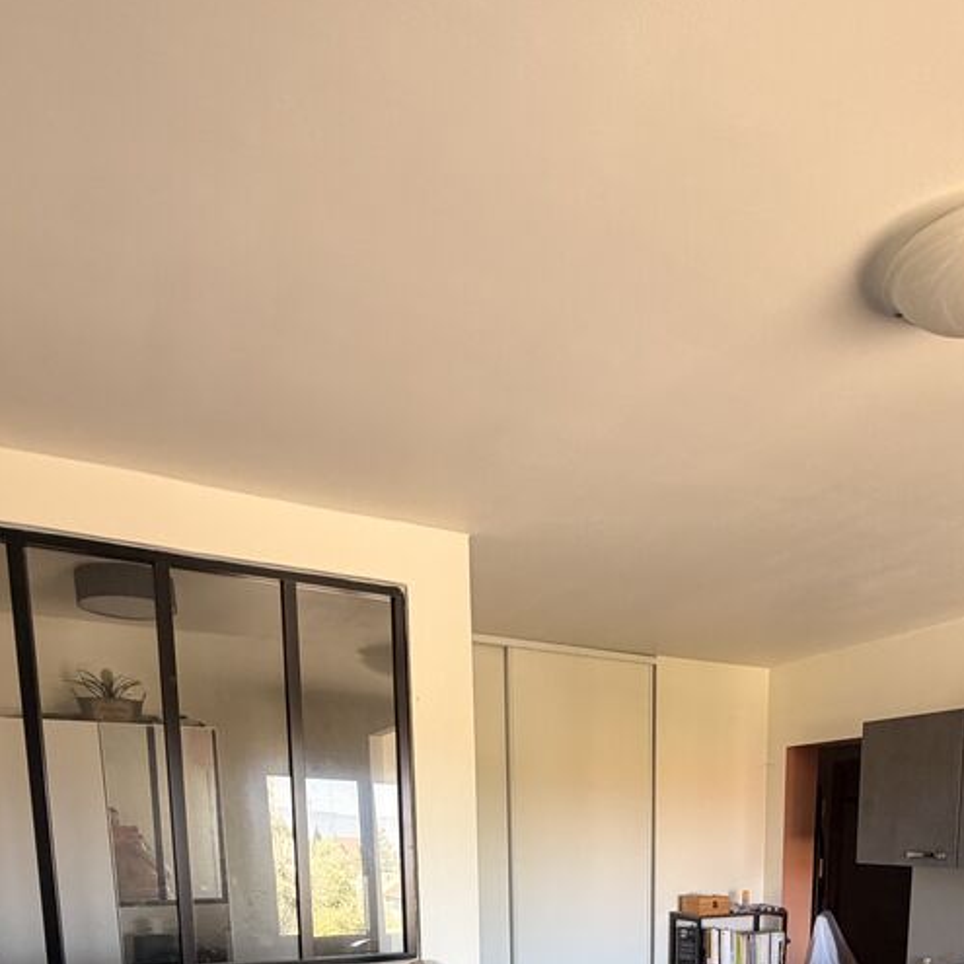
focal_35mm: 27
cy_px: 976
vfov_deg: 48.1
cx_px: 613
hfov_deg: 58.2
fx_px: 851
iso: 250
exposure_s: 1/121
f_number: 2.2
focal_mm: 2.22
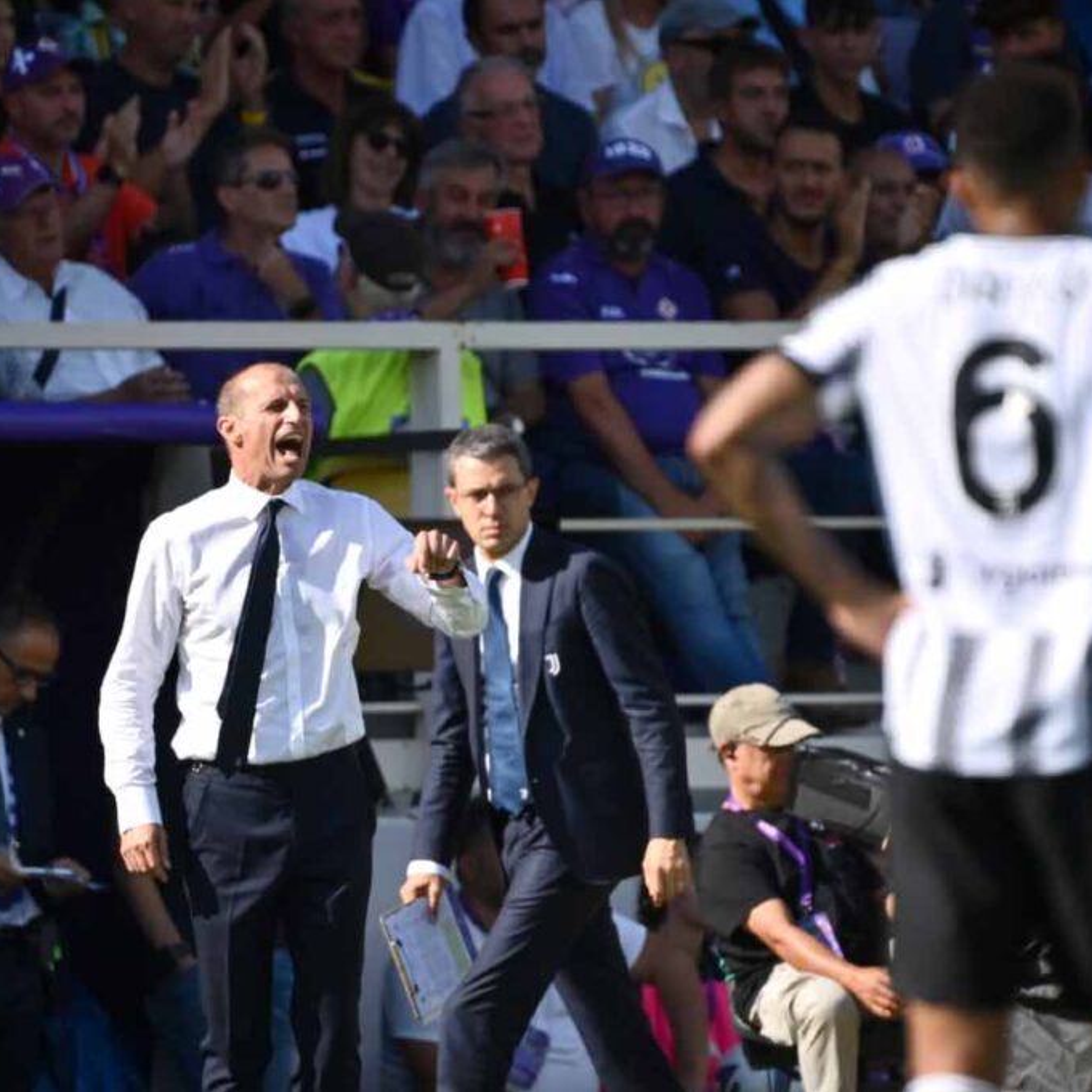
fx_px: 25554
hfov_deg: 2.4
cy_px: 546
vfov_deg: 2.4
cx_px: 508
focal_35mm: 716
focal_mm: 560
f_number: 5.6
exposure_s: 1/3200
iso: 400
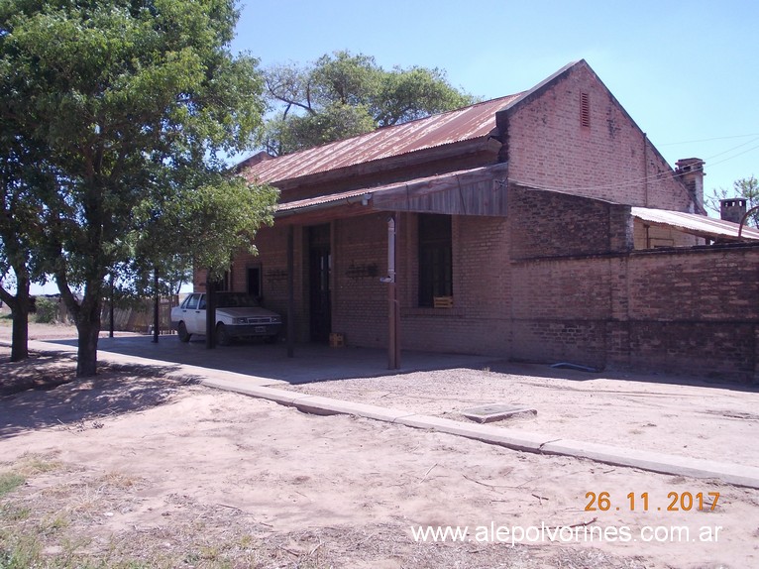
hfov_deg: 49.0
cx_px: 380
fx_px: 833
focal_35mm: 38
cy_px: 284
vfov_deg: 37.7
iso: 80
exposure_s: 1/160
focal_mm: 5.3
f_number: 6.2
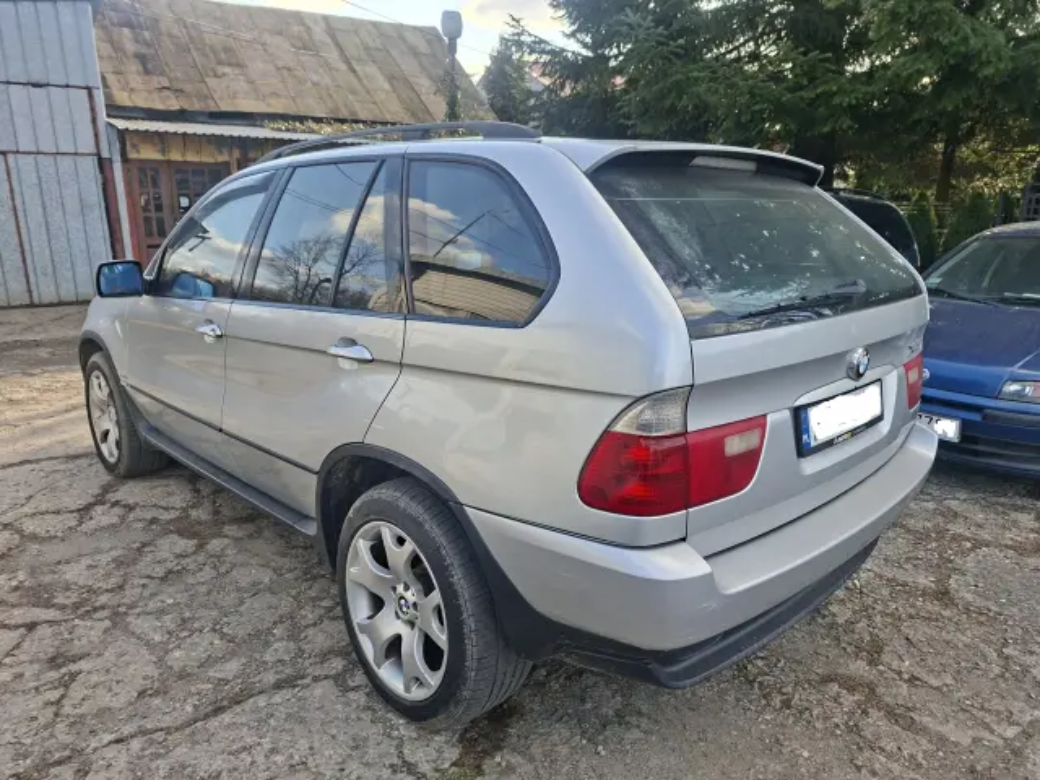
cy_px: 390
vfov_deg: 58.9
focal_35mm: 23
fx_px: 691
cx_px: 520
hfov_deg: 73.9
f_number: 1.8
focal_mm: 5.54
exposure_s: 1/414
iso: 50
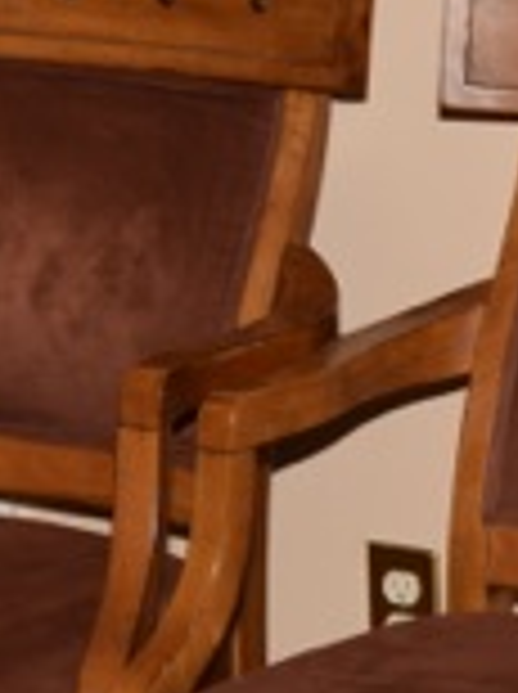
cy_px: 700
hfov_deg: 7.3
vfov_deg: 9.6
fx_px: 4082
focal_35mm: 204
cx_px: 356
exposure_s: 1/100
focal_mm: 34
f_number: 5.6
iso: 100
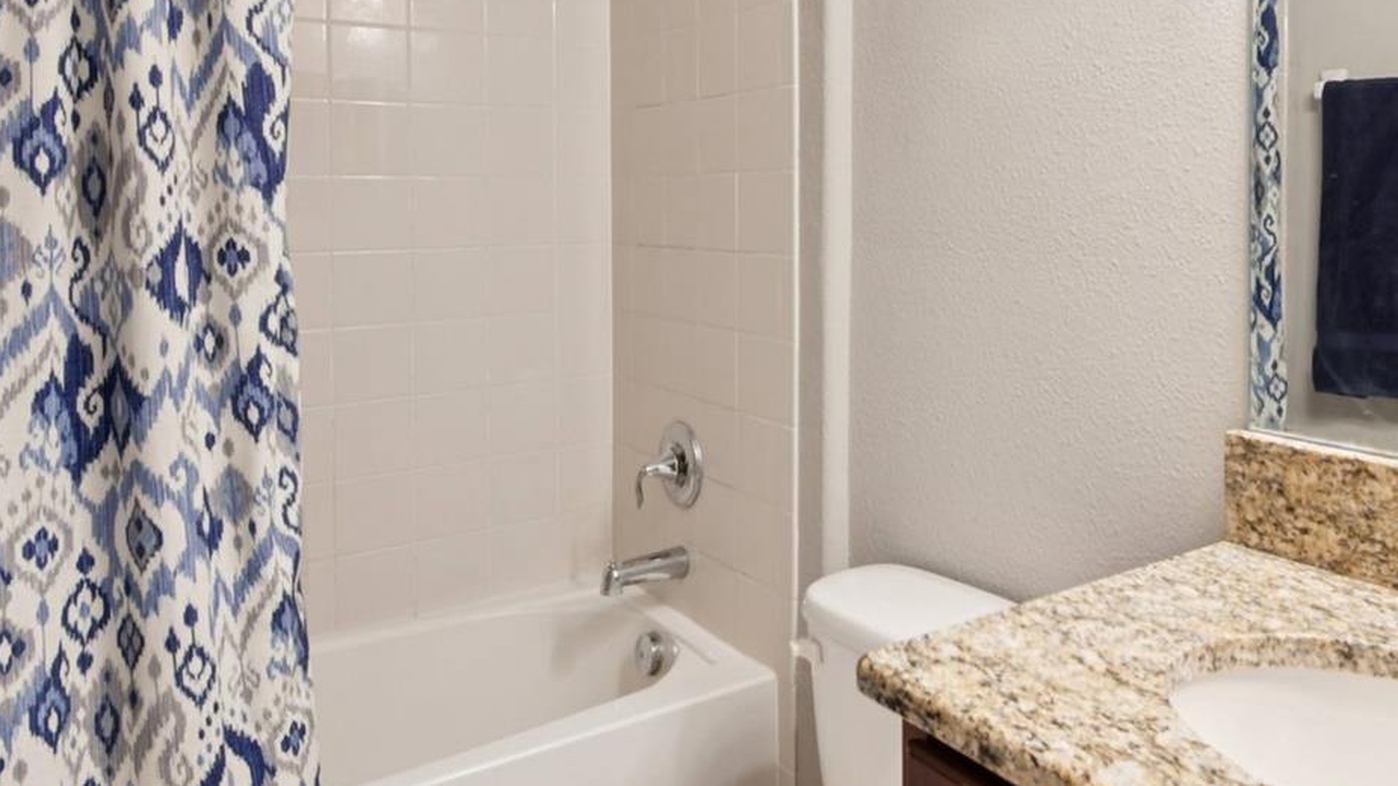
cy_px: 254
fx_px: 1075
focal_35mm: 29
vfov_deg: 39.6
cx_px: 866
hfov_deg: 65.2
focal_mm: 16
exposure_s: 1/6
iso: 400
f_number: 8
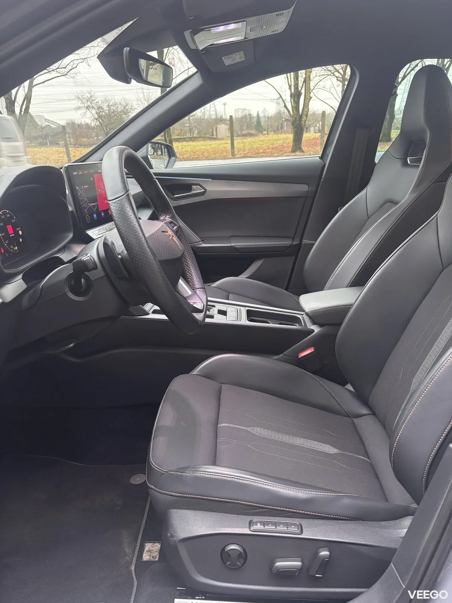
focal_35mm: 26
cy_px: 302
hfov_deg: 53.1
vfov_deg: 67.3
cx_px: 226
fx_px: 453
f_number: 1.6
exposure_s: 1/51
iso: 320
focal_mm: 5.96
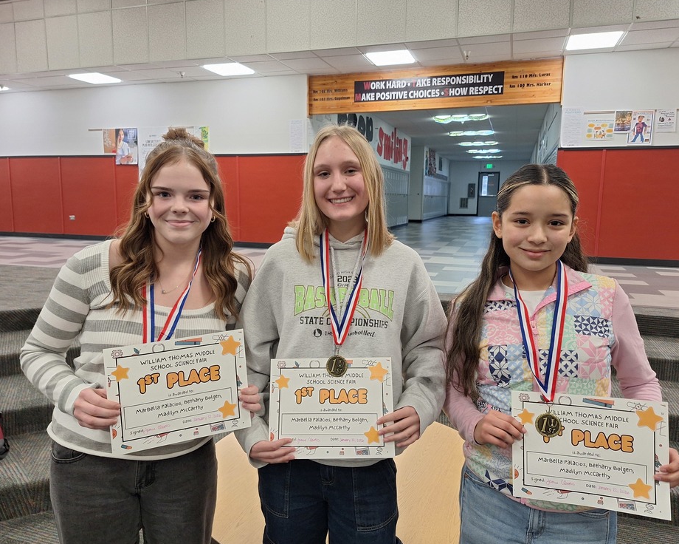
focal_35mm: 25
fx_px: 502
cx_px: 341
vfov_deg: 56.8
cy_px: 273
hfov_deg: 68.1
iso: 200
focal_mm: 5.54
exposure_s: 1/40
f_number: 1.8
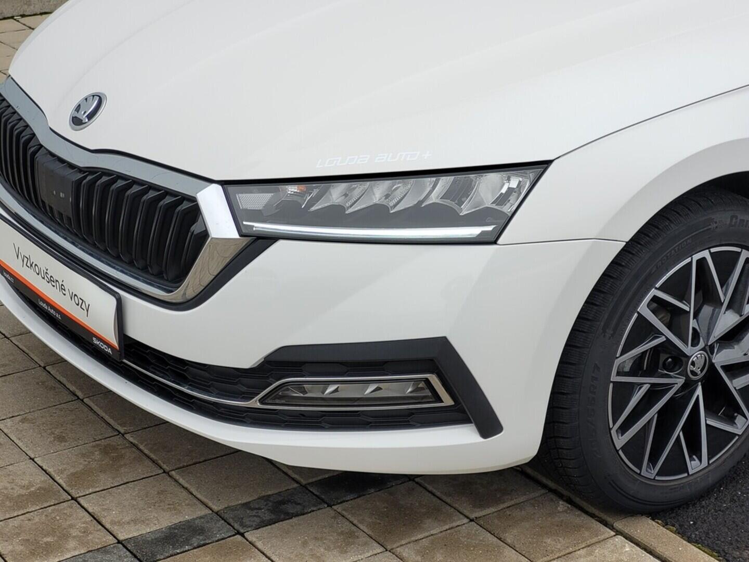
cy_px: 281
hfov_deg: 25.7
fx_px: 1644
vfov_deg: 19.4
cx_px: 374
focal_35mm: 76
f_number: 2.4
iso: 32
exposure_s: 1/100
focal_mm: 7.12
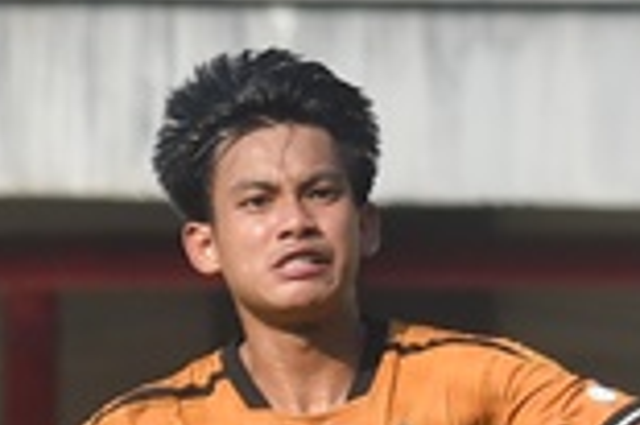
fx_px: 45835
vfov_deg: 0.5
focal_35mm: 2581
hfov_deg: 0.8
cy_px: 831
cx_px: 913
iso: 200
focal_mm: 200
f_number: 3.5
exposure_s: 1/1600
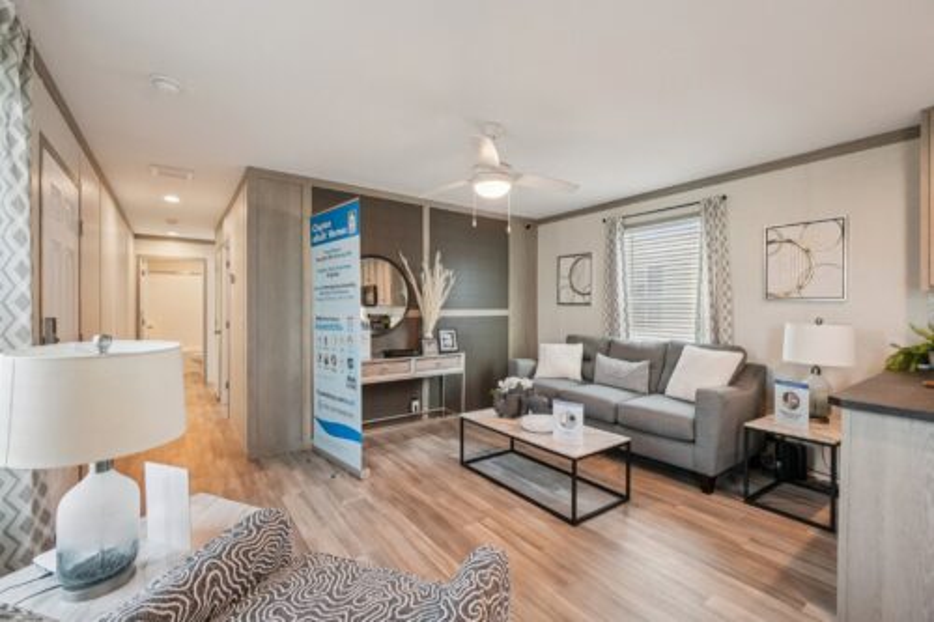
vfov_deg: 77.3
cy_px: 311
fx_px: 389
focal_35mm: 15
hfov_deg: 100.4
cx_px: 467
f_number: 8
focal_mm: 10
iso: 800
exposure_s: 1/30
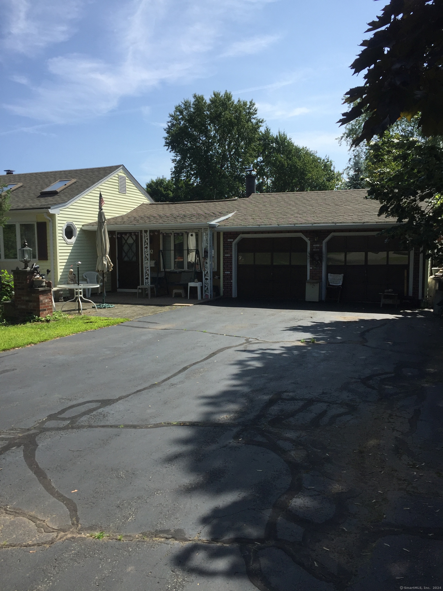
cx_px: 222
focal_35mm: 29
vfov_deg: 61.7
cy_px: 296
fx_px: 495
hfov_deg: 48.2
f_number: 2.2
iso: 32
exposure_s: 1/1980
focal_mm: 4.15
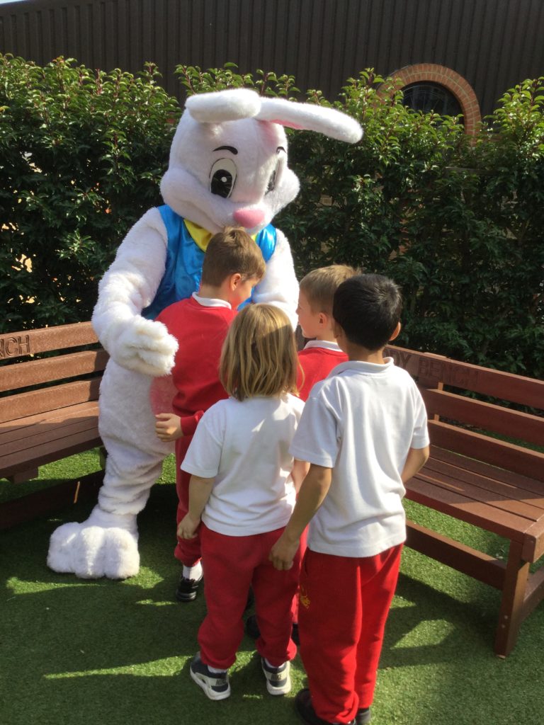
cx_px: 272
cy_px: 362
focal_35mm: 31
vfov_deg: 58.4
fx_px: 650
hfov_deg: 45.4
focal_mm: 3.3
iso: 25
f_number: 2.4
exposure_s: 1/831
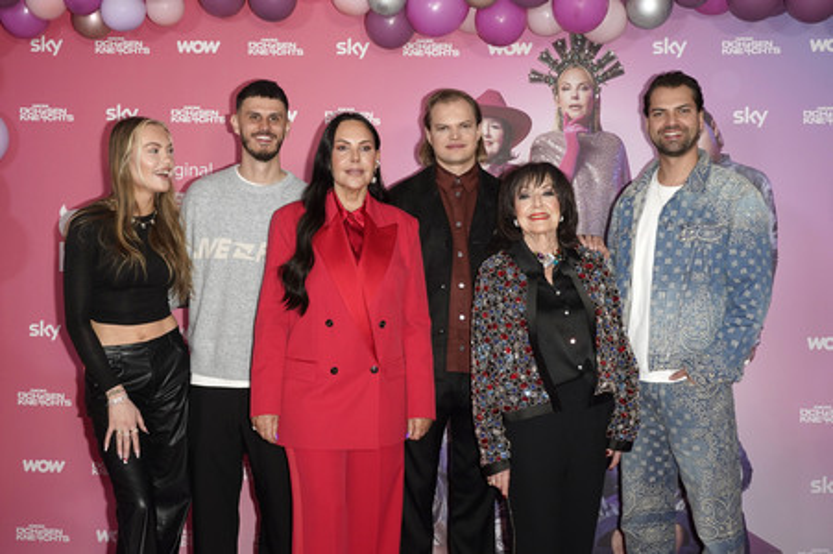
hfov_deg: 49.6
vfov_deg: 34.2
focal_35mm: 39
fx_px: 902
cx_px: 416
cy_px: 277
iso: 640
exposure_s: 1/160
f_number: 6.3
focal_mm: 39
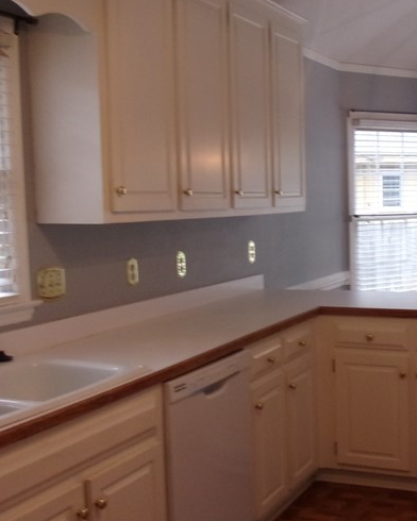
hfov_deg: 30.6
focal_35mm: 49
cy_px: 299
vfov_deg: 38.0
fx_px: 756
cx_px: 280
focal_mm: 4.3
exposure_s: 1/34
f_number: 3.3
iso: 103
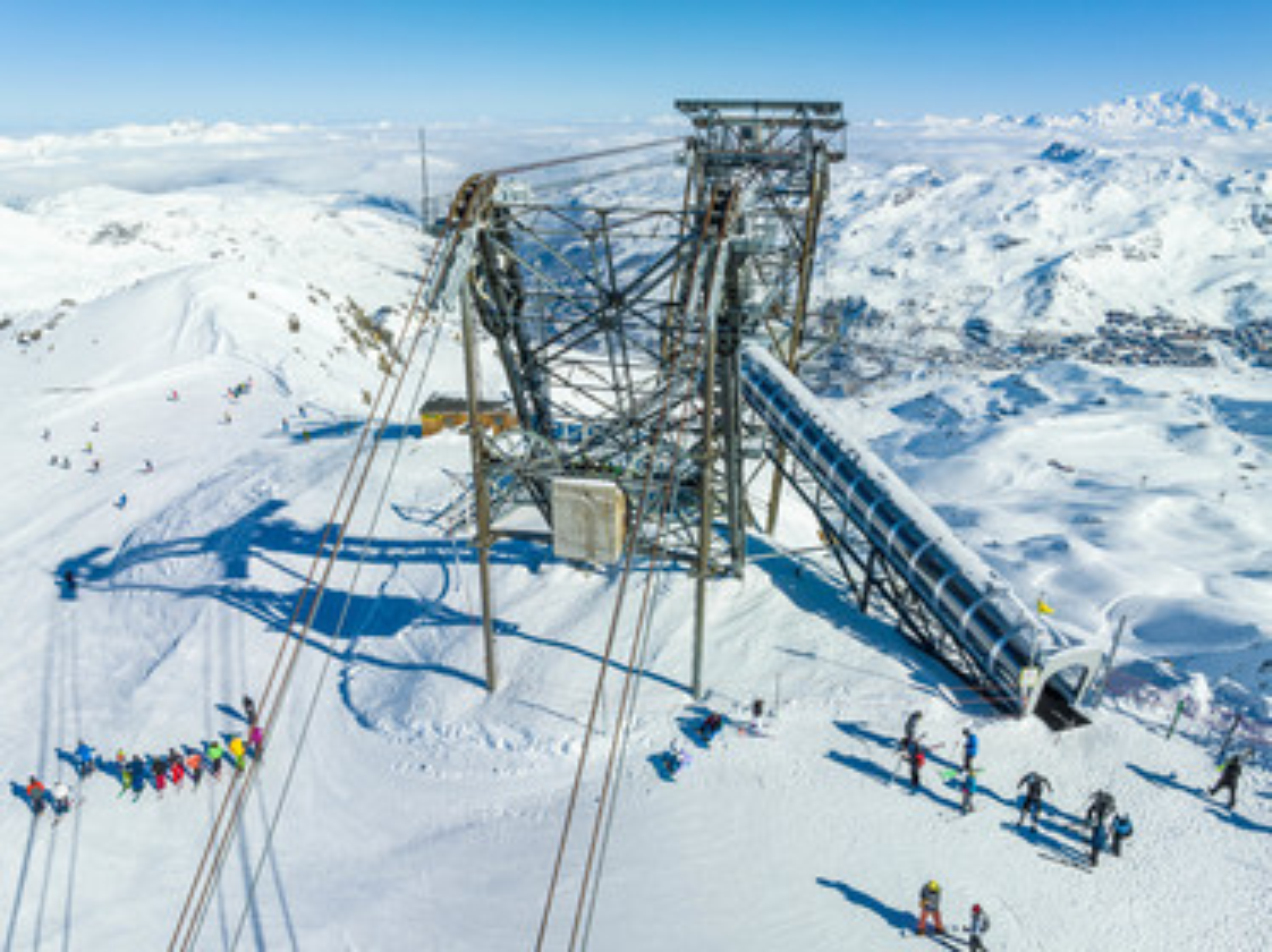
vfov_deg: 56.8
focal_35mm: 24
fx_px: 881
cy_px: 476
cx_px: 636
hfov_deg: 71.6
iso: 100
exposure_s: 1/320
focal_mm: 12.3
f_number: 11
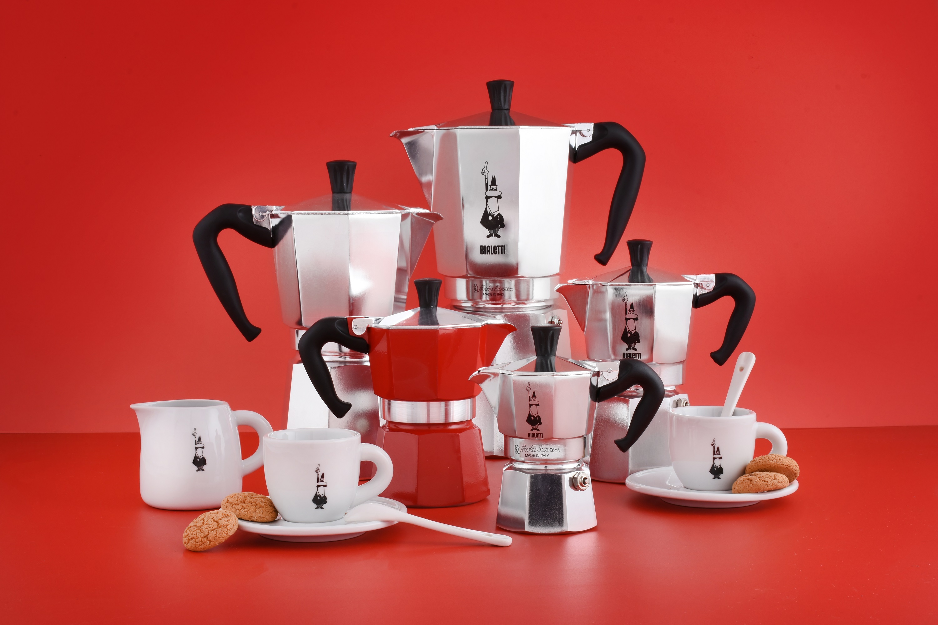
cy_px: 312
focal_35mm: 60
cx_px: 469
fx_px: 1563
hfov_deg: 33.4
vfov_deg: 22.6
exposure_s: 1/180
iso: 100
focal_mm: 40
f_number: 16
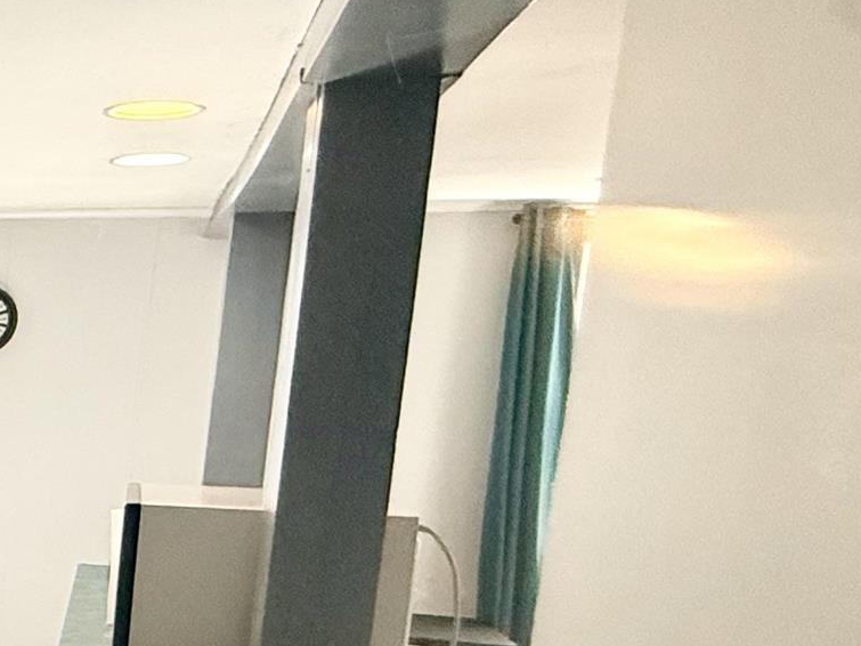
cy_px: 572
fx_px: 1418
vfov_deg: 24.9
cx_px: -641
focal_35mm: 57
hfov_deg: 22.3
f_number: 2.2
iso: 160
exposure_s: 1/120
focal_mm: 2.22
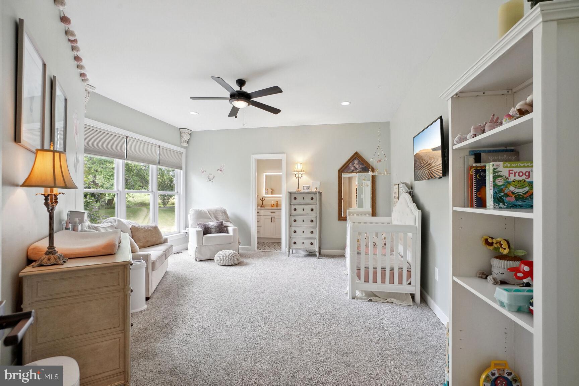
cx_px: 290
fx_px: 257
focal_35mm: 16
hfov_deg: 96.7
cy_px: 193
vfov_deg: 73.7
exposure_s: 1/30
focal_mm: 16
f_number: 8
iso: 800
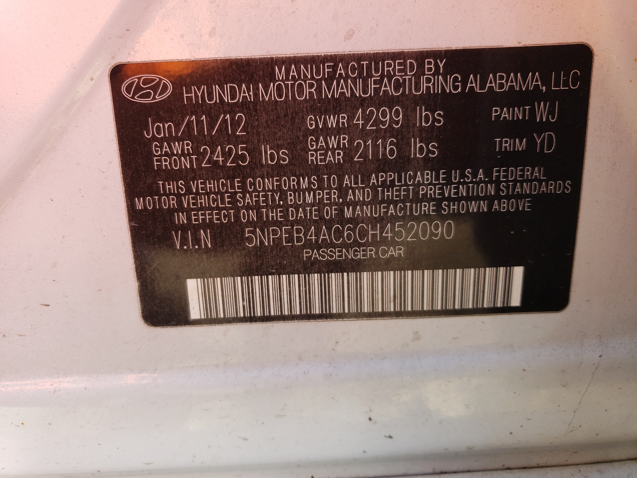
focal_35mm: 26
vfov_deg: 53.1
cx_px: 318
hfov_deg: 67.3
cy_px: 239
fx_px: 478
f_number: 1.5
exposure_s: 1/312
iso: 50
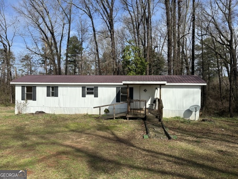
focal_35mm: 24
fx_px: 165
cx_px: 119
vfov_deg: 56.8
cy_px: 90
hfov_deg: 71.6
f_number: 1.78
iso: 80
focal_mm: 6.86
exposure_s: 1/4184
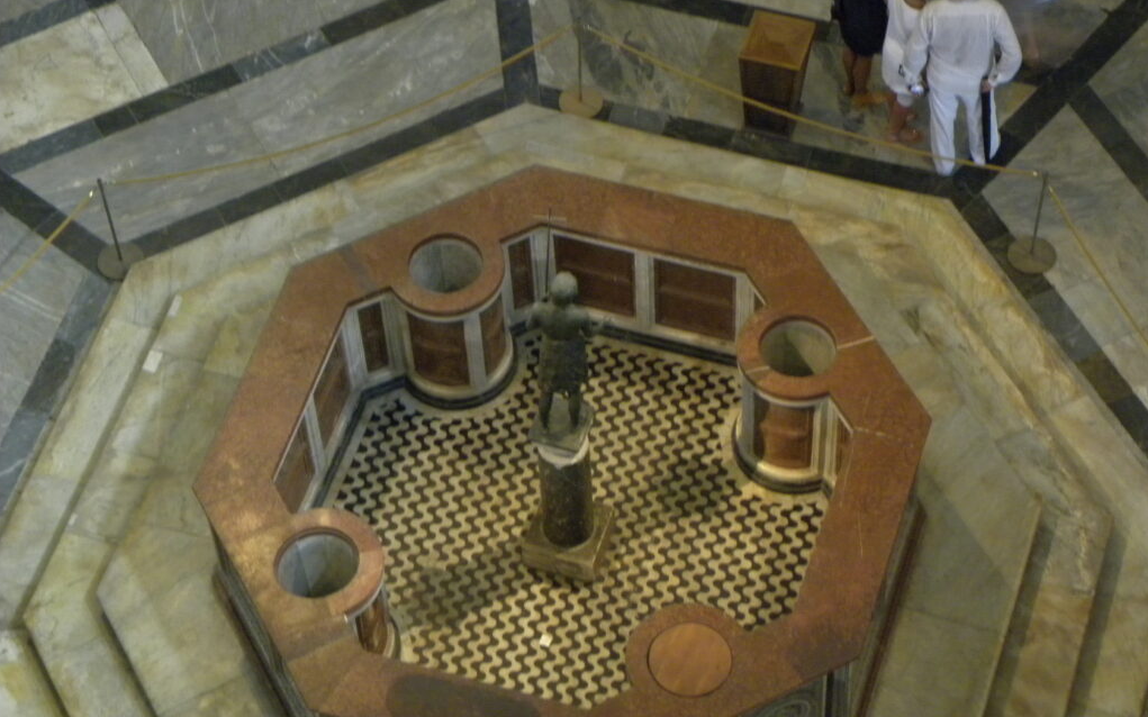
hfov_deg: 20.6
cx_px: 575
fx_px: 3160
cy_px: 420
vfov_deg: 12.9
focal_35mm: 101
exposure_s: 1/9.6
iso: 400
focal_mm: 16.9
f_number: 4
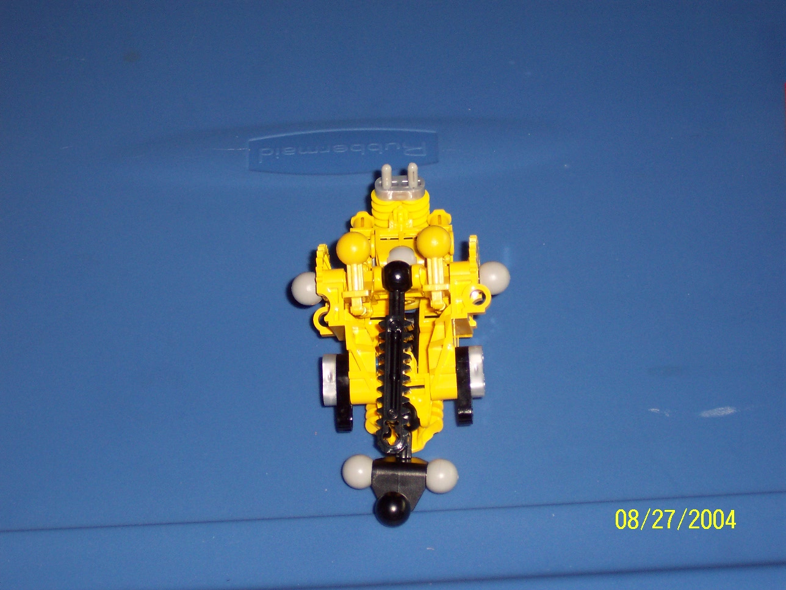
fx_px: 2589
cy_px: 295
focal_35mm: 114
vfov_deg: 13.0
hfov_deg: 17.3
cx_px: 393
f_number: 4.8
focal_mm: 24
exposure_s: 1/90
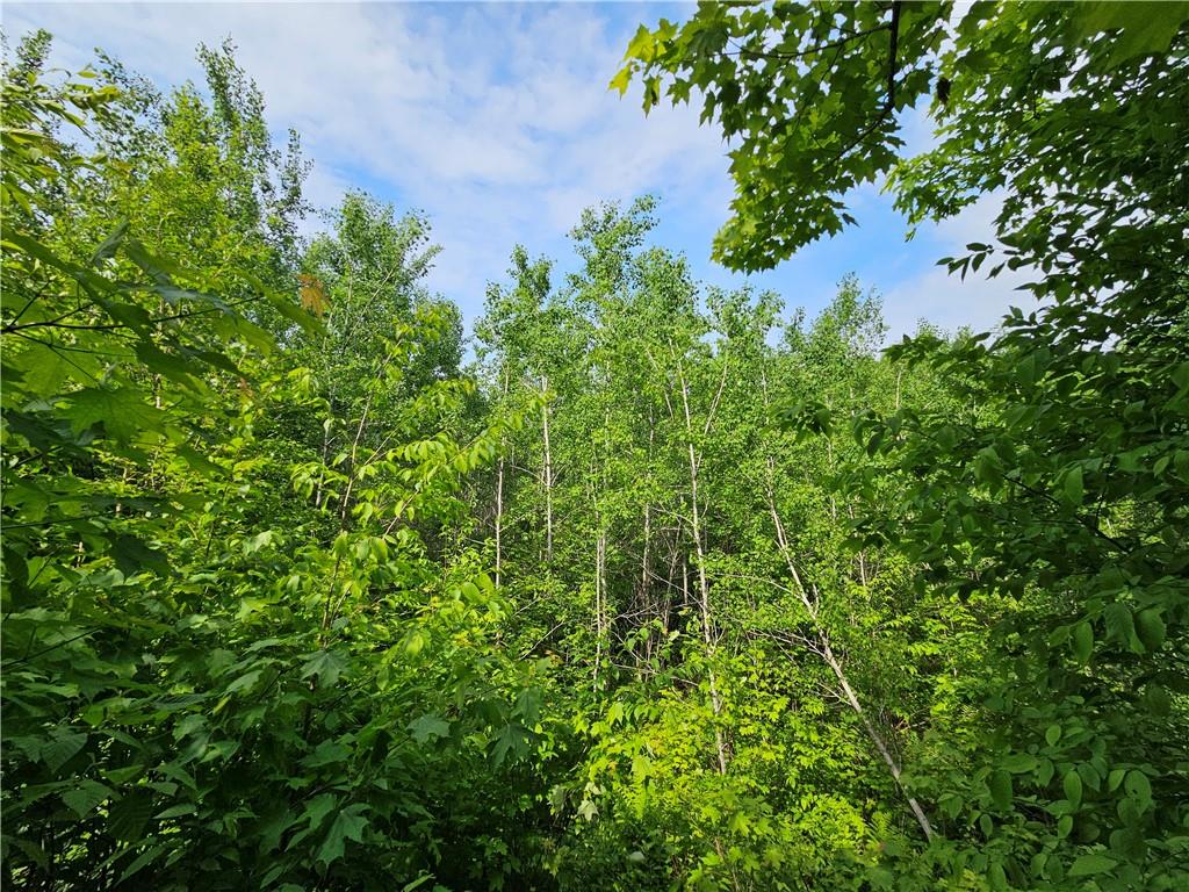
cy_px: 446
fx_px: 447
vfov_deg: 89.9
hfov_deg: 106.2
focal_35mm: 13
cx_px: 594
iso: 50
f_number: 2.2
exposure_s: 1/1794
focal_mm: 2.2
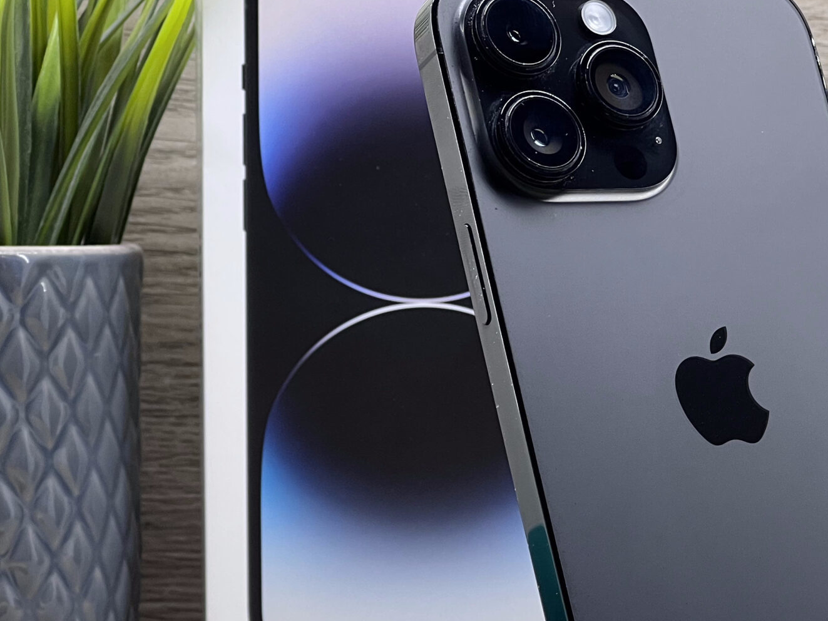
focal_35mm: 149
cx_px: 616
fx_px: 3564
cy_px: 432
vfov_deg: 9.9
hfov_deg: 13.2
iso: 100
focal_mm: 9
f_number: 2.8
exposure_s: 1/100
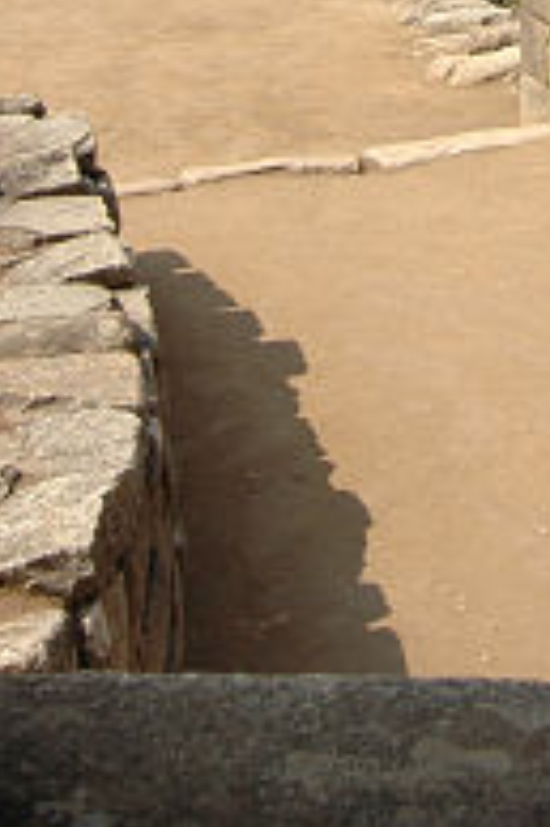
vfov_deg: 16.1
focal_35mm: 119
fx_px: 2732
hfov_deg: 11.3
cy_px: -324
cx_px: 603
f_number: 11
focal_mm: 22
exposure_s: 1/250
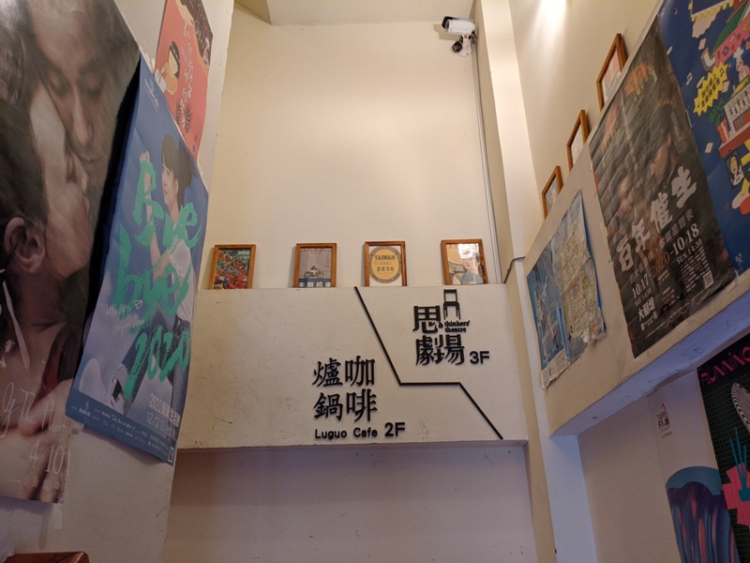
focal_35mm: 27
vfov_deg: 51.4
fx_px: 585
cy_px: 282
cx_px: 375
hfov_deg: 65.3
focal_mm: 4.38
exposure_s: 1/30
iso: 138
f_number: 1.73
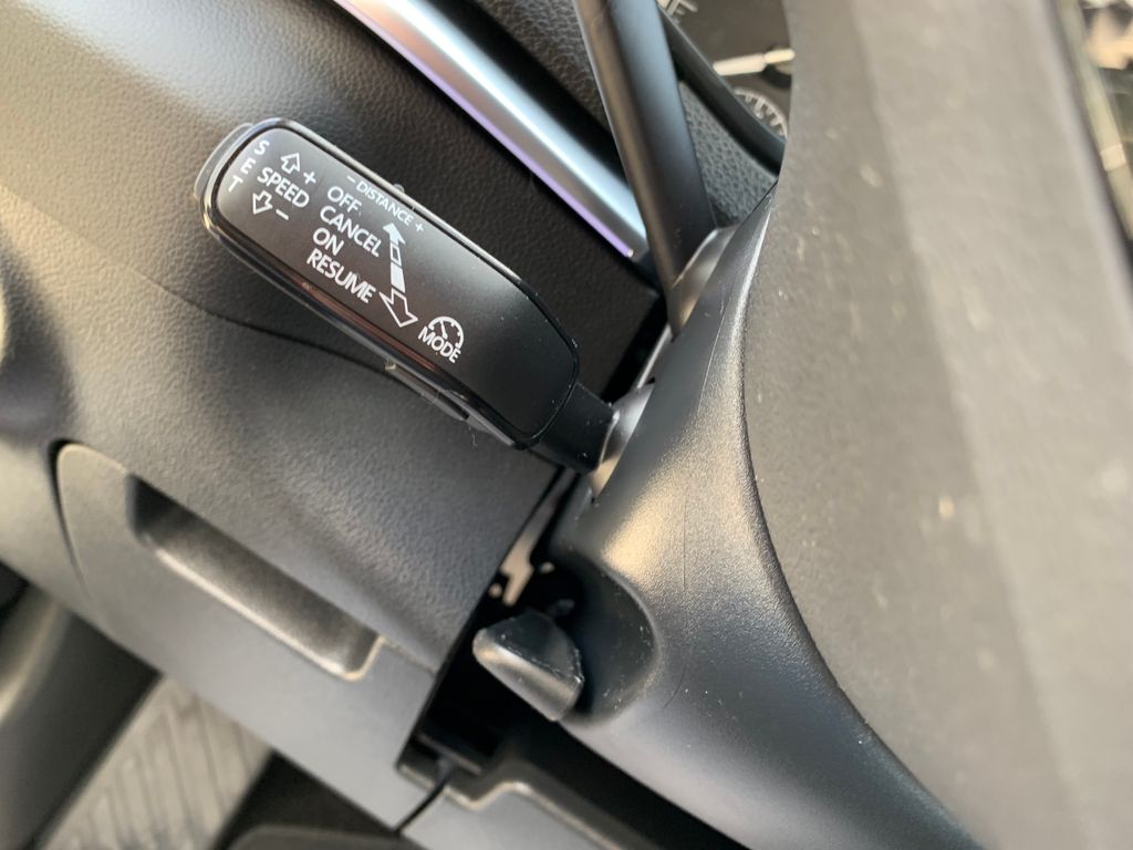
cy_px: 425
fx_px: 851
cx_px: 566
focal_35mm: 26
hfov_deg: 67.3
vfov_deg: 53.1
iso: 125
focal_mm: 4.25
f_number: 1.8
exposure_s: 1/60
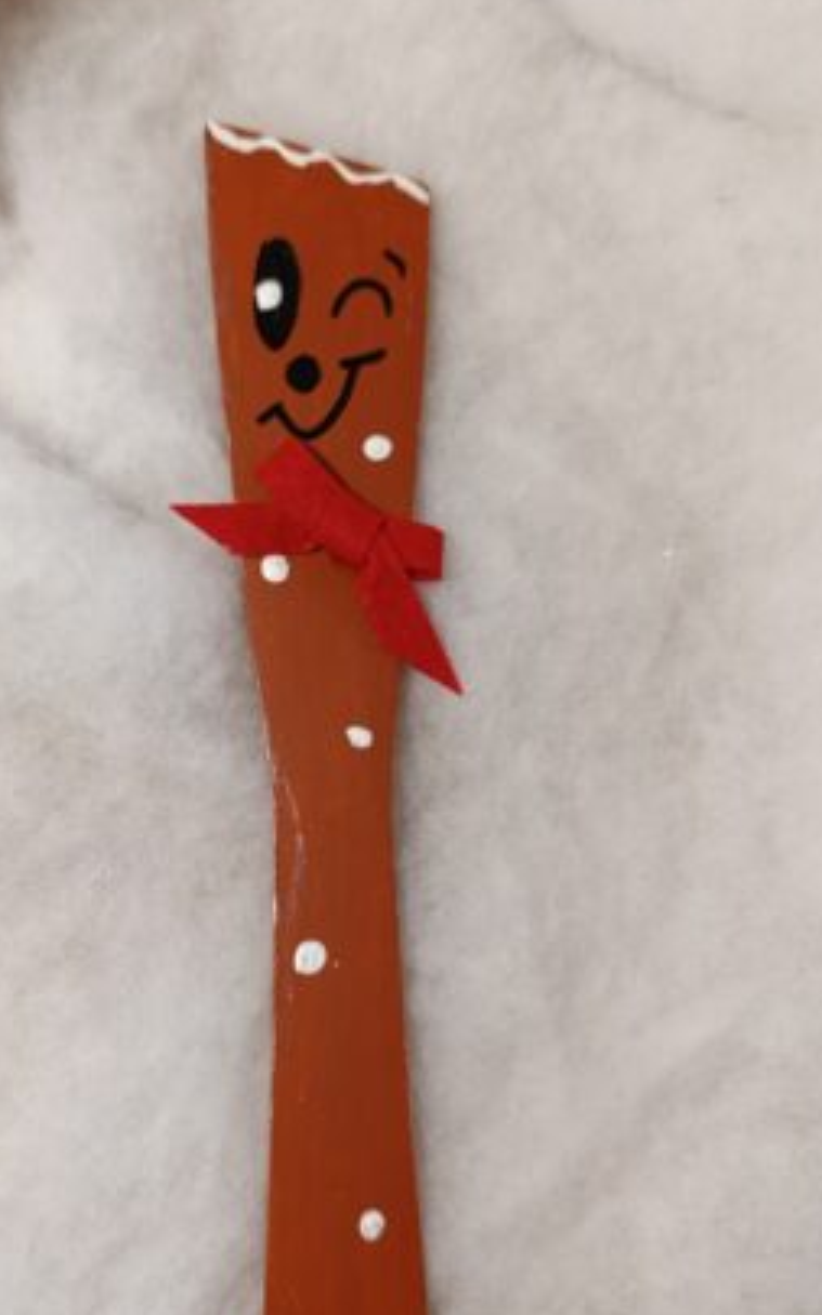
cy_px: 713
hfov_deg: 38.8
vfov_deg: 59.6
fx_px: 1147
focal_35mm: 32
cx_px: 247
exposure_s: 1/60
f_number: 1.6
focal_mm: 6.14
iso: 640
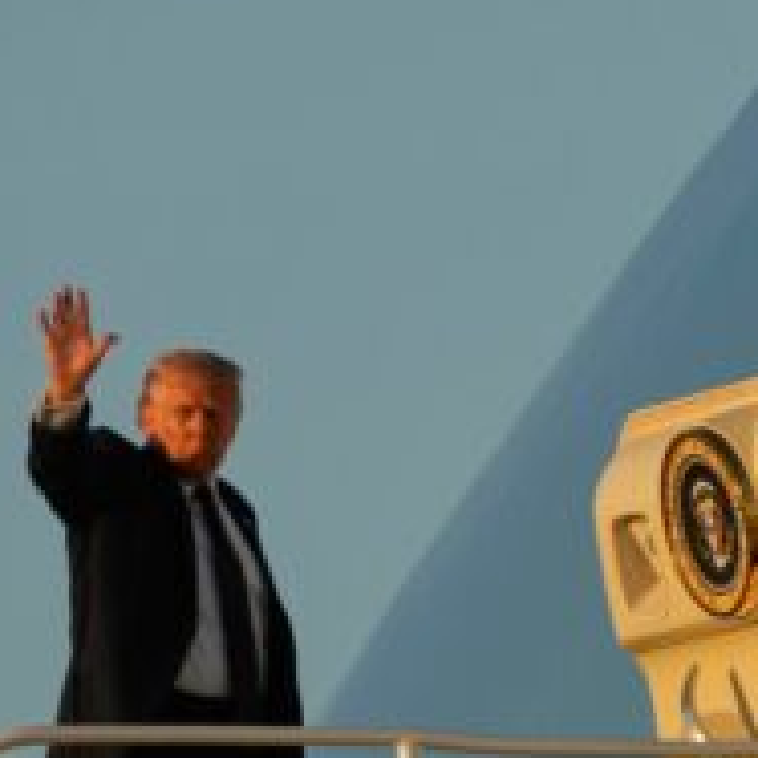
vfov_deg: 2.0
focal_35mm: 871
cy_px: 347
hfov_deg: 2.0
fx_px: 21578
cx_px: 888
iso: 320
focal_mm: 200
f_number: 3.5
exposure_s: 1/3200
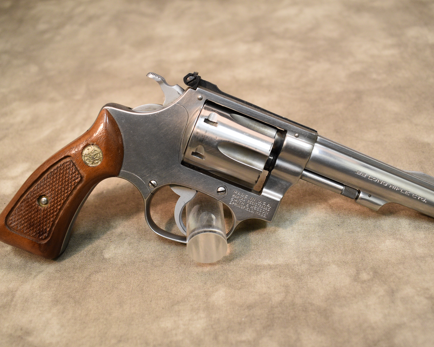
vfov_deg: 39.2
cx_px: 234
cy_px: 177
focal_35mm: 38
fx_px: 488
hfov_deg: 47.9
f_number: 5
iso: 800
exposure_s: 1/60
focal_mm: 22
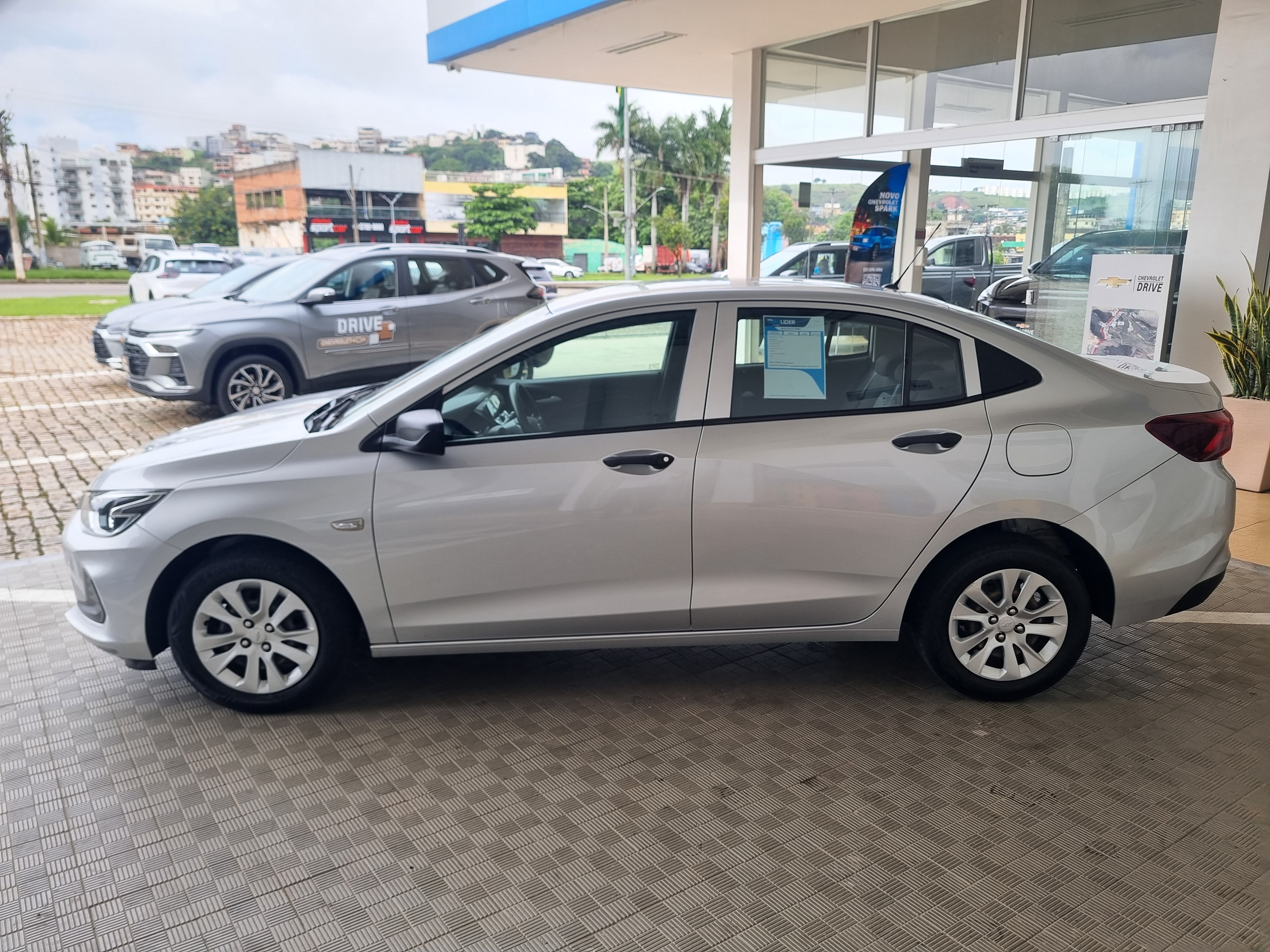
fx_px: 954
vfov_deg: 53.1
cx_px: 635
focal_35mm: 26
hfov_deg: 67.3
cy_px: 476
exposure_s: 1/234
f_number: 1.8
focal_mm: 5.4
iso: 50
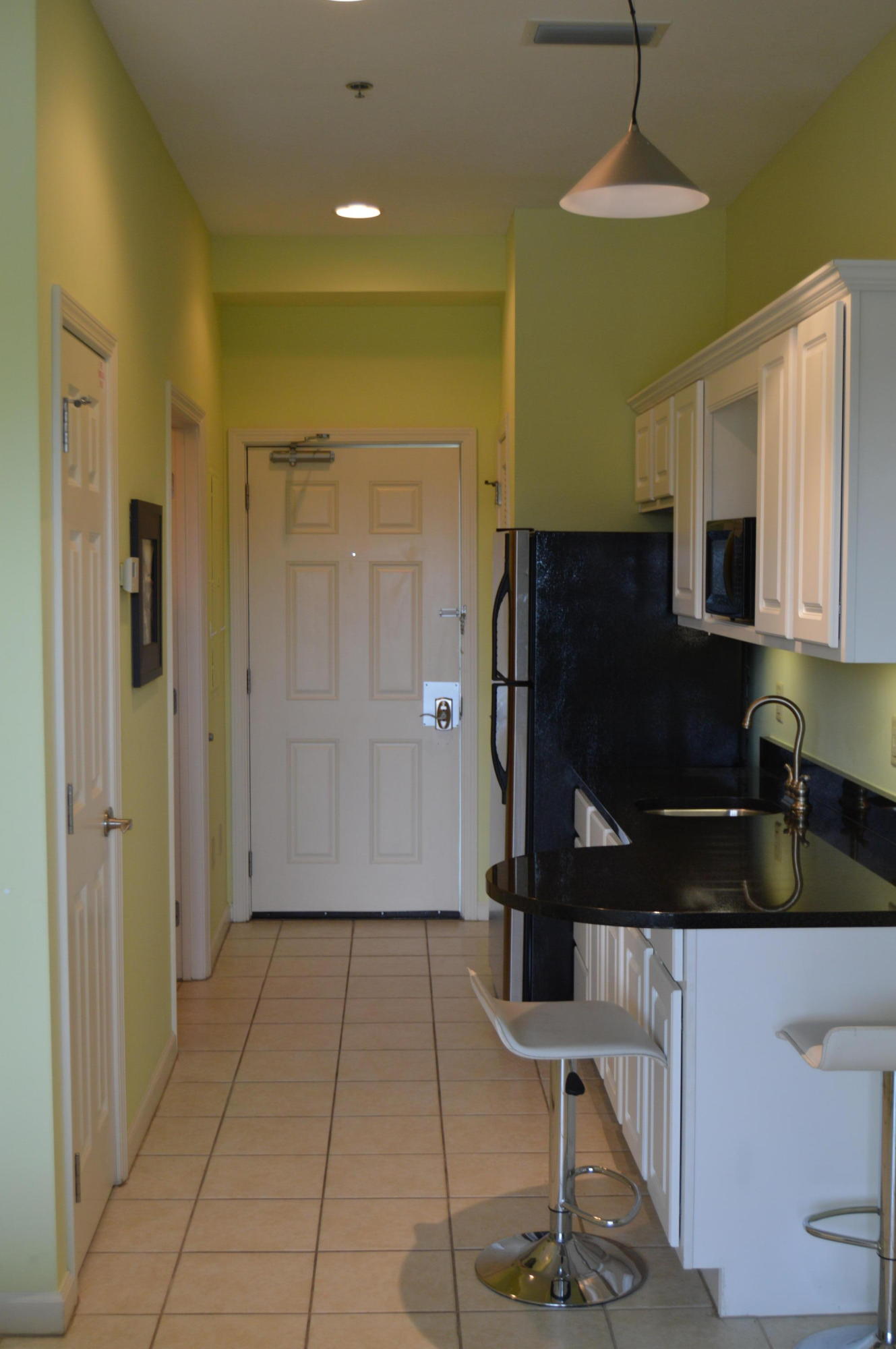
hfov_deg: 31.8
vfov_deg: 46.4
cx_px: 448
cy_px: 674
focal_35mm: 42
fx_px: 1571
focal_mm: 28
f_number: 4
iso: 500
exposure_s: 1/60
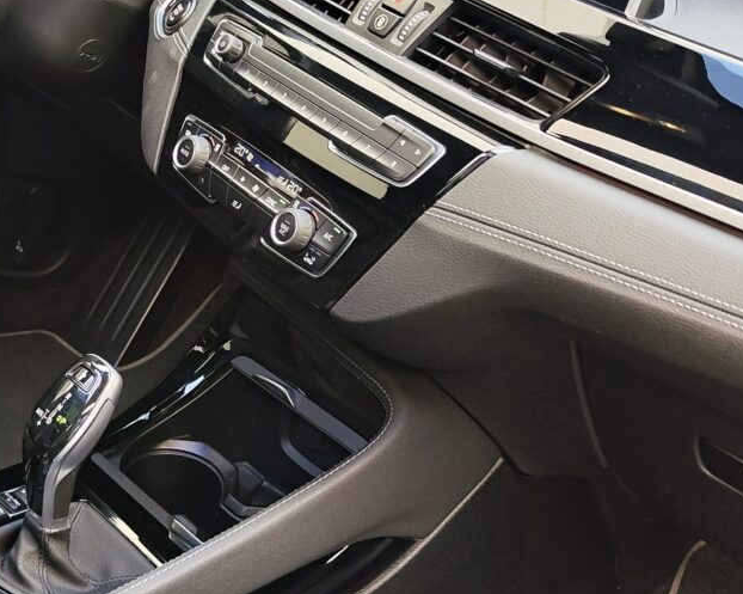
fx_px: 1429
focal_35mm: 65
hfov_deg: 27.8
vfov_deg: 23.5
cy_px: 258
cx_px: 37
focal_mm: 7.01
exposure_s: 1/100
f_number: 1.69
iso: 190
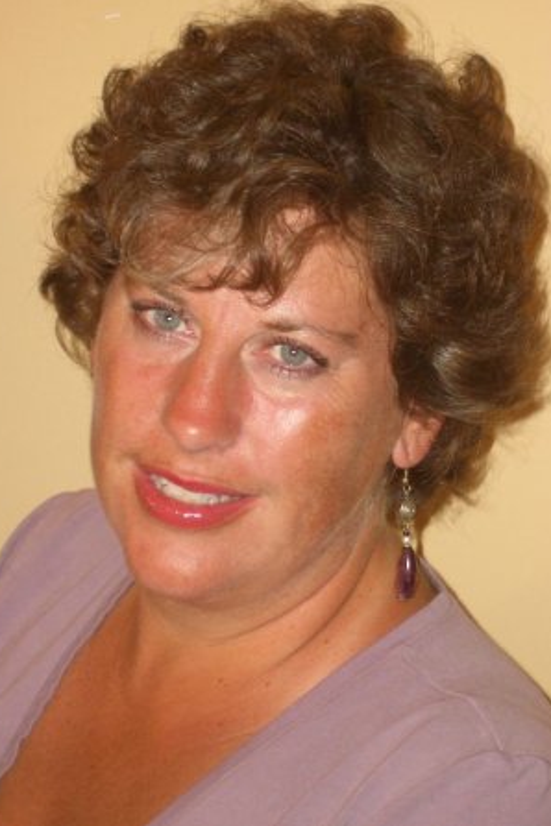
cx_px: 254
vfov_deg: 18.6
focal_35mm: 110
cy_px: 412
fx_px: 2525
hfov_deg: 12.5
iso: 100
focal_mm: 17.4
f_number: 4.8
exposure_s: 1/60
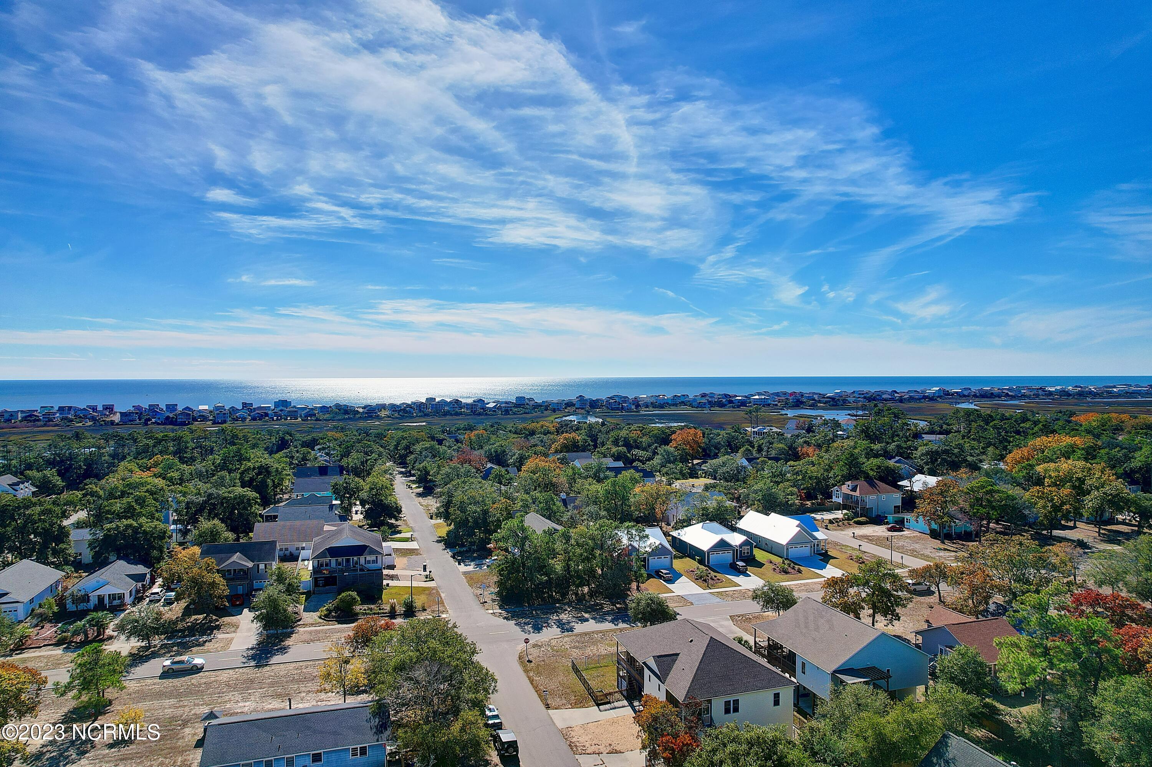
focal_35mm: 22
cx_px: 576
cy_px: 384
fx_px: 704
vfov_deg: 57.2
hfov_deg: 78.6
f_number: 2.8
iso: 100
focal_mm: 8.4
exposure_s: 1/1000
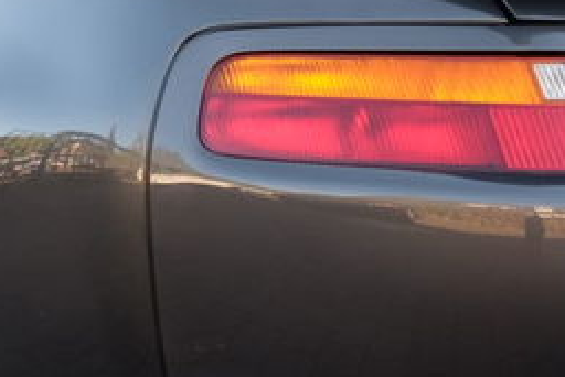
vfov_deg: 7.3
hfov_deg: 10.9
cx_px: 411
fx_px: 2952
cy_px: 161
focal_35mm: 188
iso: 200
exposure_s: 1/140
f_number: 4
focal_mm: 31.5
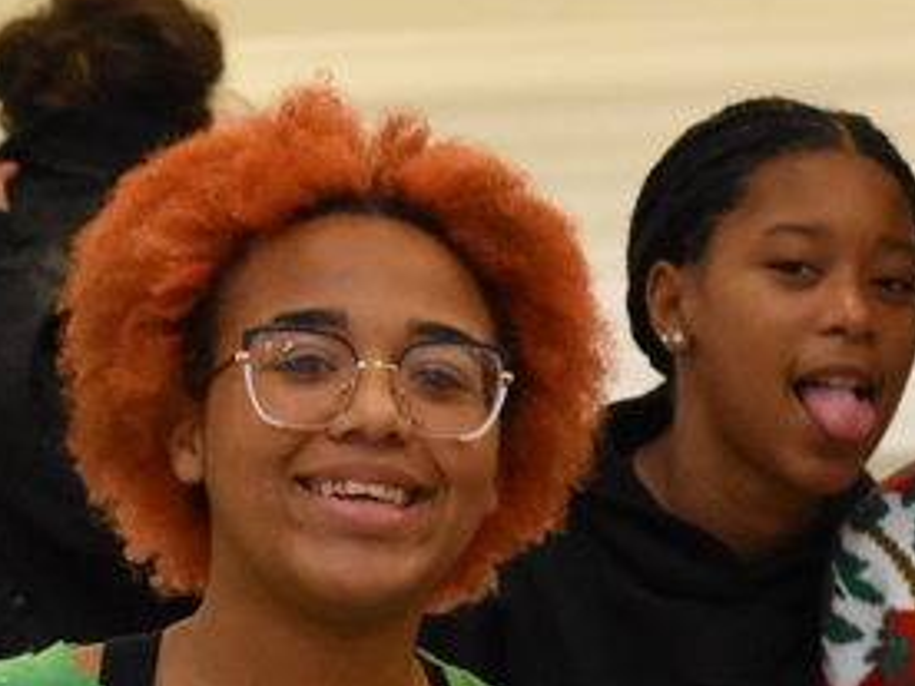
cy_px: 495
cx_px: 1412
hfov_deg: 5.3
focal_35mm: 374
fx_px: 9886
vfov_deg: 4.0
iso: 3200
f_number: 4.5
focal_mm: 70
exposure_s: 1/160
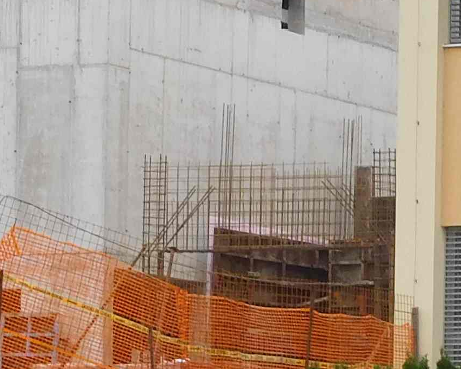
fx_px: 4461
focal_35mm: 327
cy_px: 443
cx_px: 465
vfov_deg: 4.7
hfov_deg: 5.9
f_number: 4.4
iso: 125
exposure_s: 1/100
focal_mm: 11.1
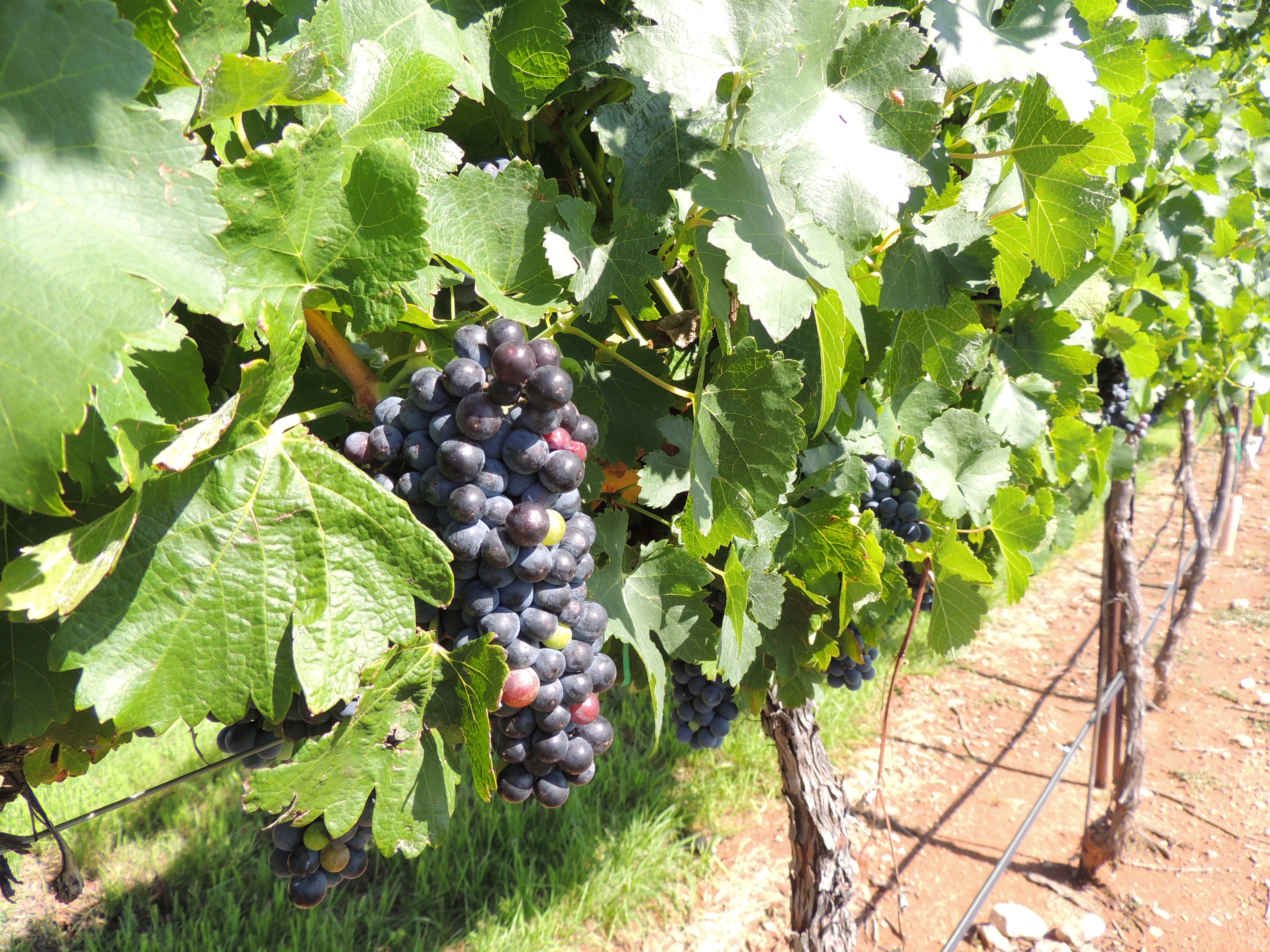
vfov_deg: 56.8
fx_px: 881
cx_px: 635
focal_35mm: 24
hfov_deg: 71.6
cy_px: 476
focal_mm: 4.3
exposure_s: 1/320
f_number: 3
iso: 100
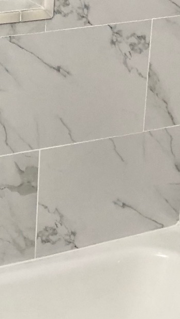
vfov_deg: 20.2
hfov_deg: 11.3
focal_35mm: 103
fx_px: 873
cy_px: 15
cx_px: -89
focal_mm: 3.99
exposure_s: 1/30
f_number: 1.8
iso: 40
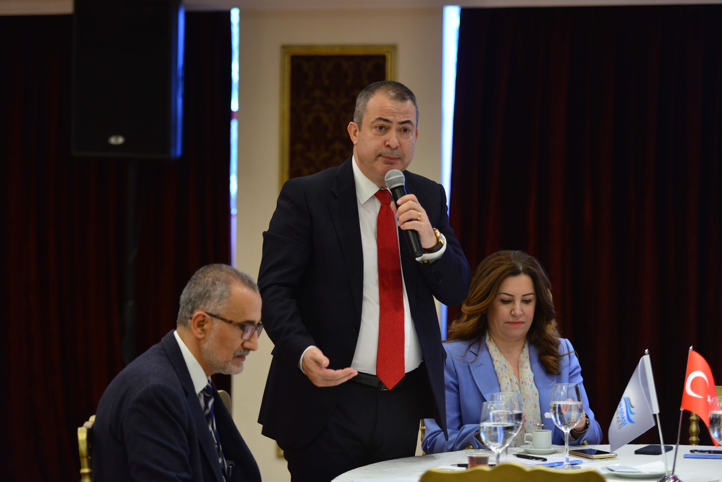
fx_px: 2447
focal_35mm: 122
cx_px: 361
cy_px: 241
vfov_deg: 11.2
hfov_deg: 16.8
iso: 1600
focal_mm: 122
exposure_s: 1/100
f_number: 2.8
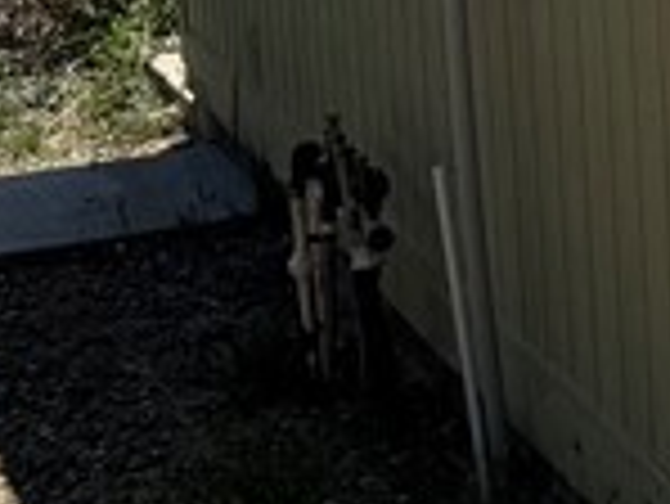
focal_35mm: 165
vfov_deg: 8.7
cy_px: -306
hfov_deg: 10.2
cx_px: 1691
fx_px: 3196
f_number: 1.78
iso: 80
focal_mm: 6.76
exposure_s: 1/6410
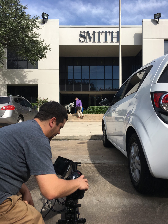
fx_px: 188
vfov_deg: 61.7
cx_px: 84
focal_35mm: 29
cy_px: 112
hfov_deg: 48.2
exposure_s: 1/1326
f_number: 2.2
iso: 25
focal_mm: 4.15
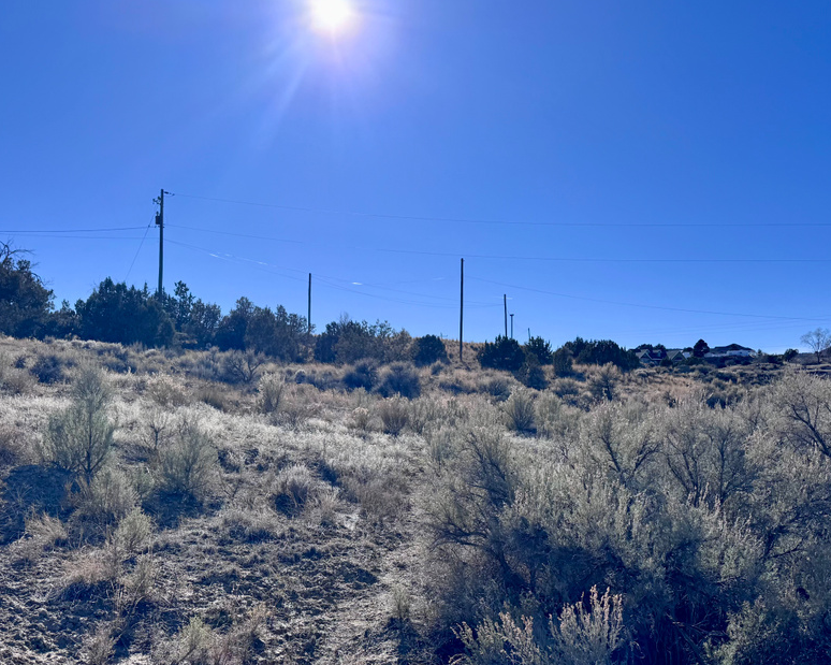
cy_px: 377
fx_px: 762
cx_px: 458
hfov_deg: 57.1
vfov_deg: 47.0
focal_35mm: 31
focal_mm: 6.76
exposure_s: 1/9009
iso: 80
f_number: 1.78
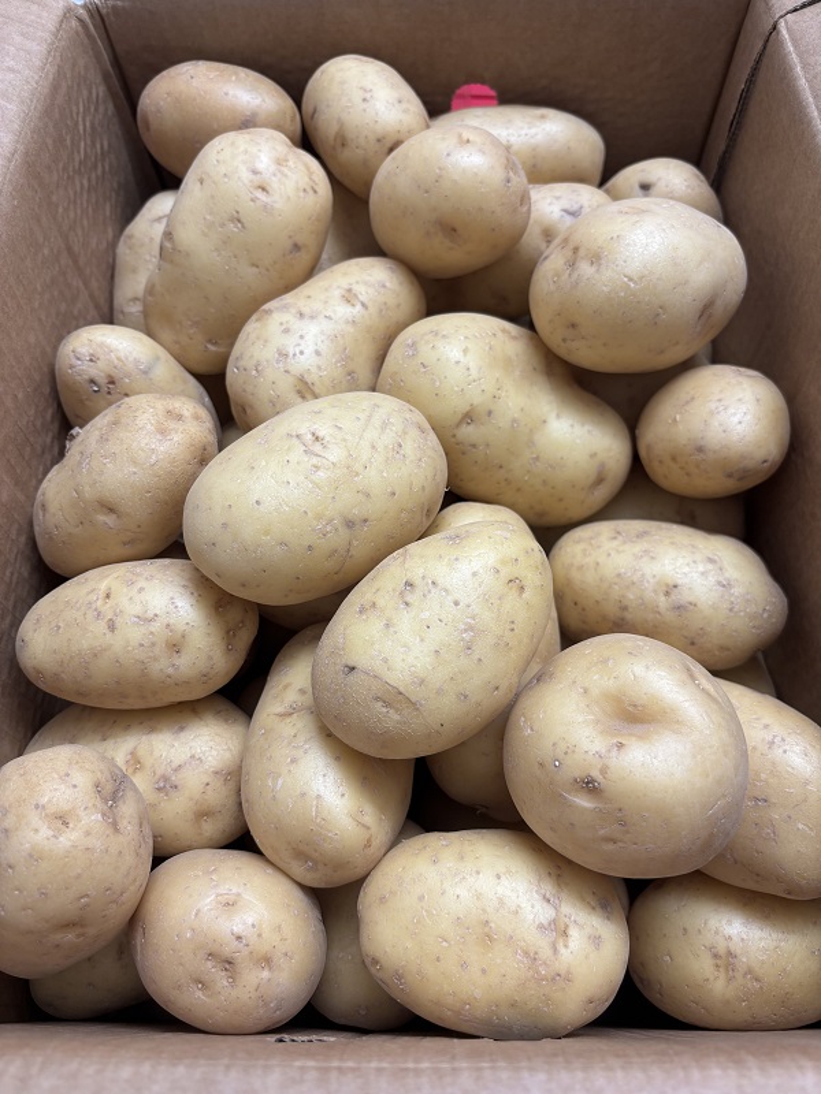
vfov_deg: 67.3
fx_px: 822
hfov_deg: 53.1
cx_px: 410
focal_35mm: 26
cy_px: 547
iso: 80
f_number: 1.6
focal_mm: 5.96
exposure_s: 1/50
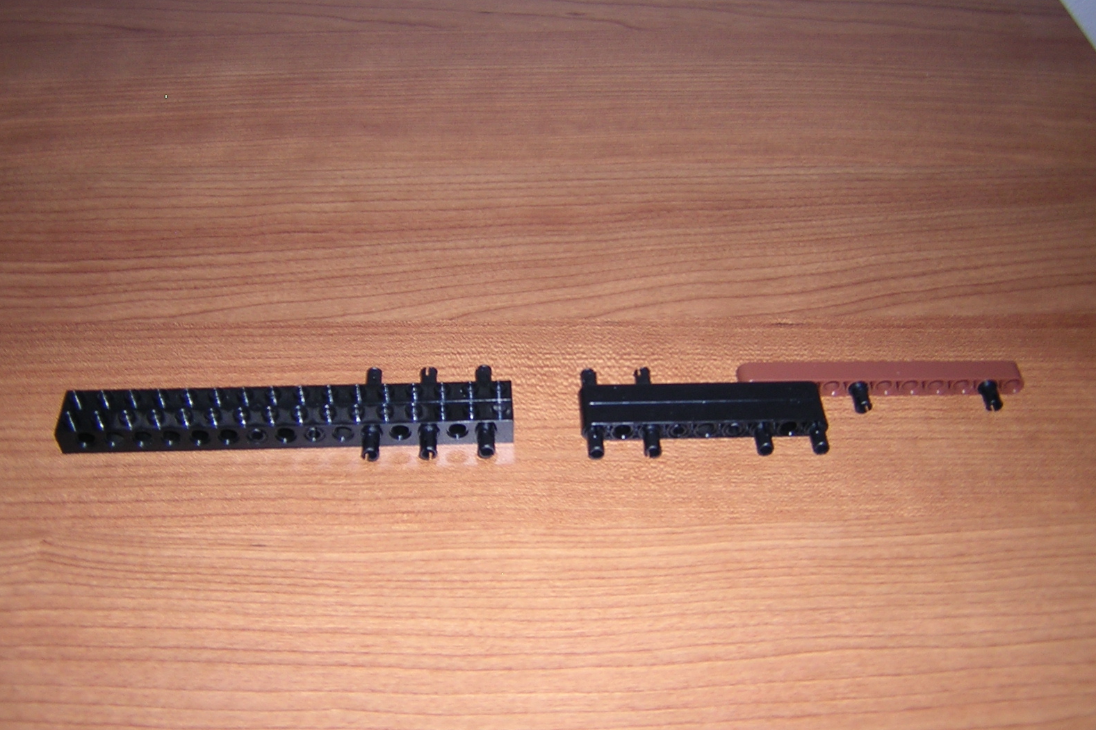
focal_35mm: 38
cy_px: 333
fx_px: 1157
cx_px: 543
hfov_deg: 50.7
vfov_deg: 35.0
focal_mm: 4.7
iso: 100
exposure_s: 1/60.1
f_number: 2.6
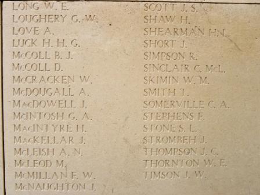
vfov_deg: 42.9
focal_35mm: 33
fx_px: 248
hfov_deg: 55.4
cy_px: 98
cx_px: 130
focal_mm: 5.9
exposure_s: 1/70.2
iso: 85
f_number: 2.8
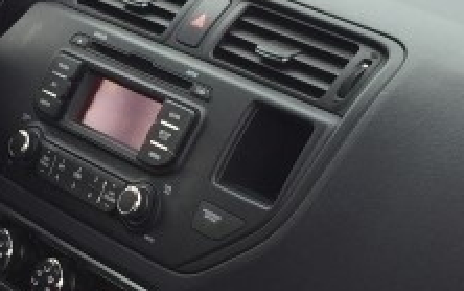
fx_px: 1797
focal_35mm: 142
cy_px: 178
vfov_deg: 9.2
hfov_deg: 14.5
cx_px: 29
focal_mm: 4.15
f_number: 2.2
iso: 32
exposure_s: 1/120
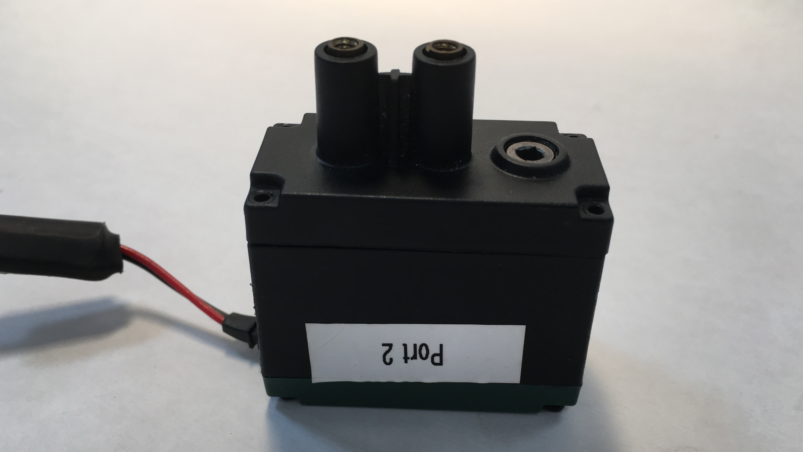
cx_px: 401
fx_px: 681
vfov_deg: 36.6
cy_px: 261
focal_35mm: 32
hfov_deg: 61.0
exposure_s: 1/120
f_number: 2.2
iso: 40
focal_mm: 4.15
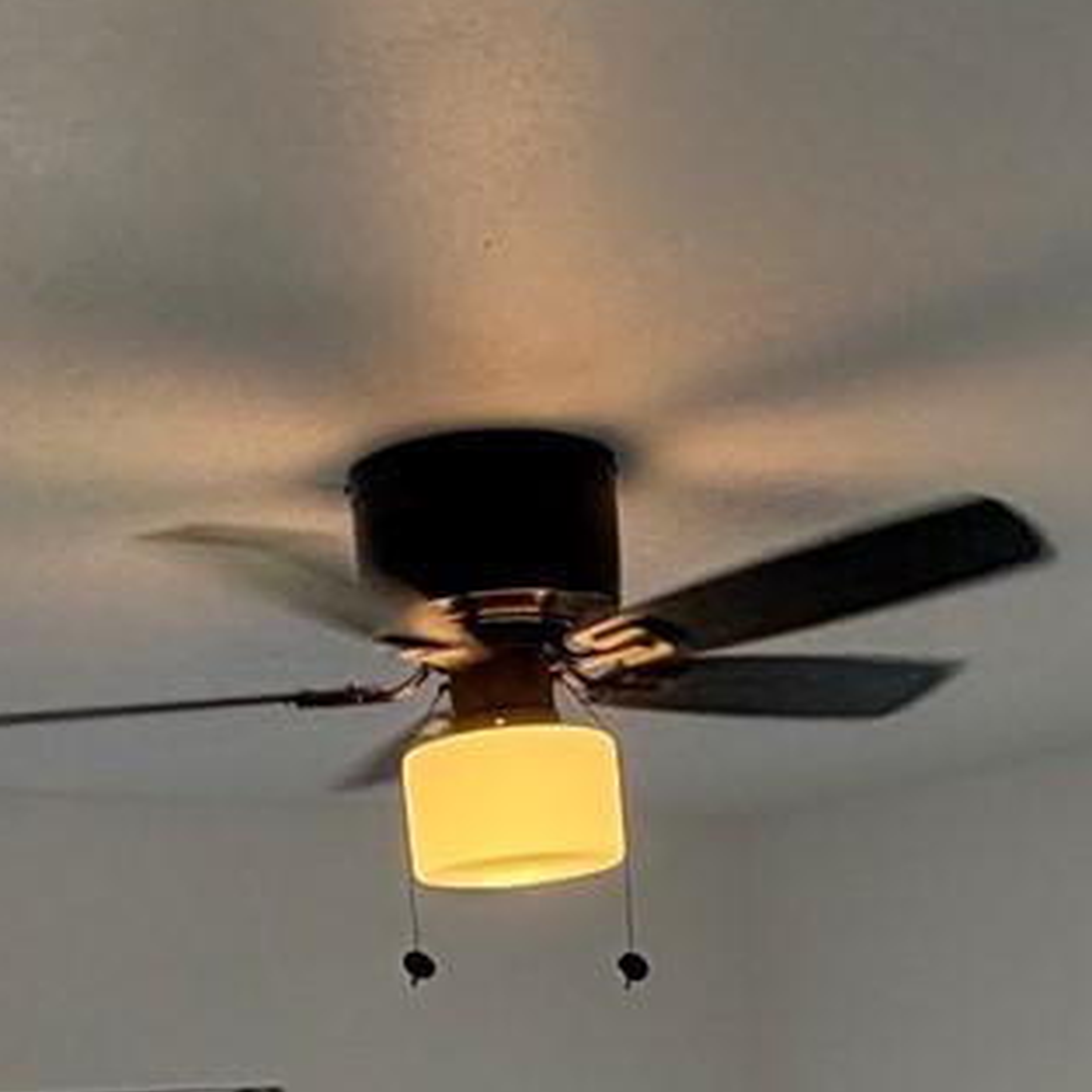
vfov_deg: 19.8
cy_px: 1982
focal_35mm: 63
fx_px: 2248
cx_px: 650
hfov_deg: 27.2
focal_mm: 2.22
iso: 125
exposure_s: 1/121
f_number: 2.2
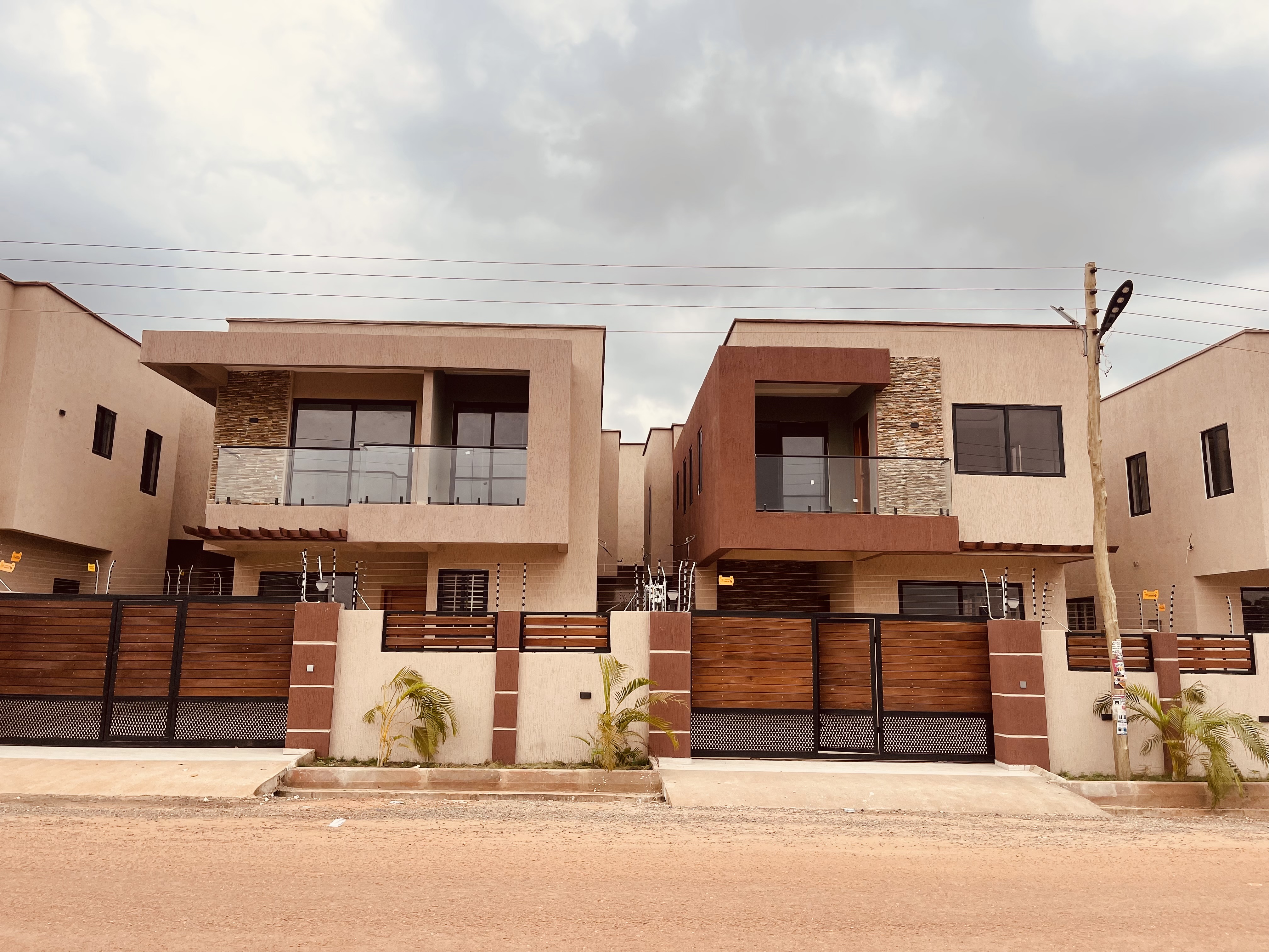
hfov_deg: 69.4
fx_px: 916
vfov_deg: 54.9
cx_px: 634
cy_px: 476
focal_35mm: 25
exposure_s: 1/1912
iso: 32
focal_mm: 5.1
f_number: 1.6
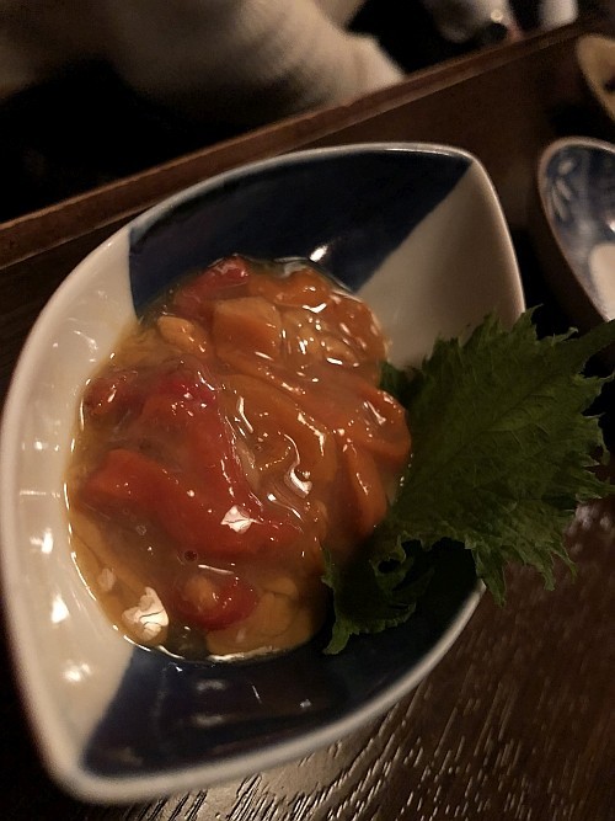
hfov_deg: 49.7
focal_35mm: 28
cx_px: 308
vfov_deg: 63.5
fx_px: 663
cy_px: 410
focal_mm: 4
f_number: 1.8
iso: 100
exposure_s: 1/4
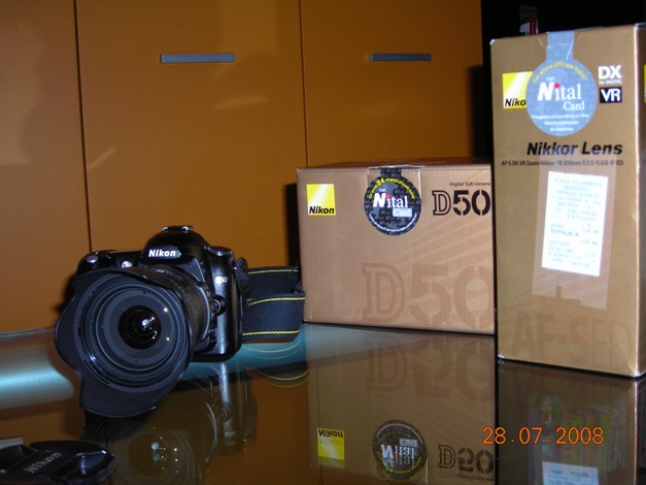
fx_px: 896
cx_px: 319
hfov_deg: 39.7
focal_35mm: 48
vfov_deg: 30.3
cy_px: 239
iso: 50
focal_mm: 7.8
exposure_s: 1/60.1
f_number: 3.4
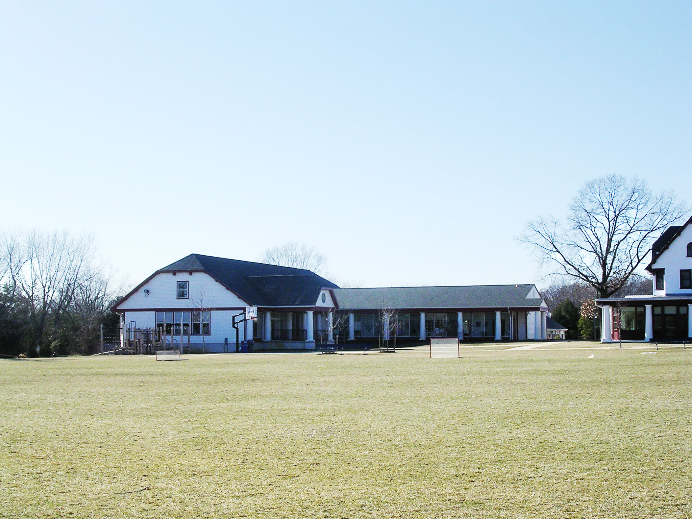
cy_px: 260
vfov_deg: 29.7
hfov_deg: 38.9
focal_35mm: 49
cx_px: 346
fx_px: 980
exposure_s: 1/364
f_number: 6.2
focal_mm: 7.5
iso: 100
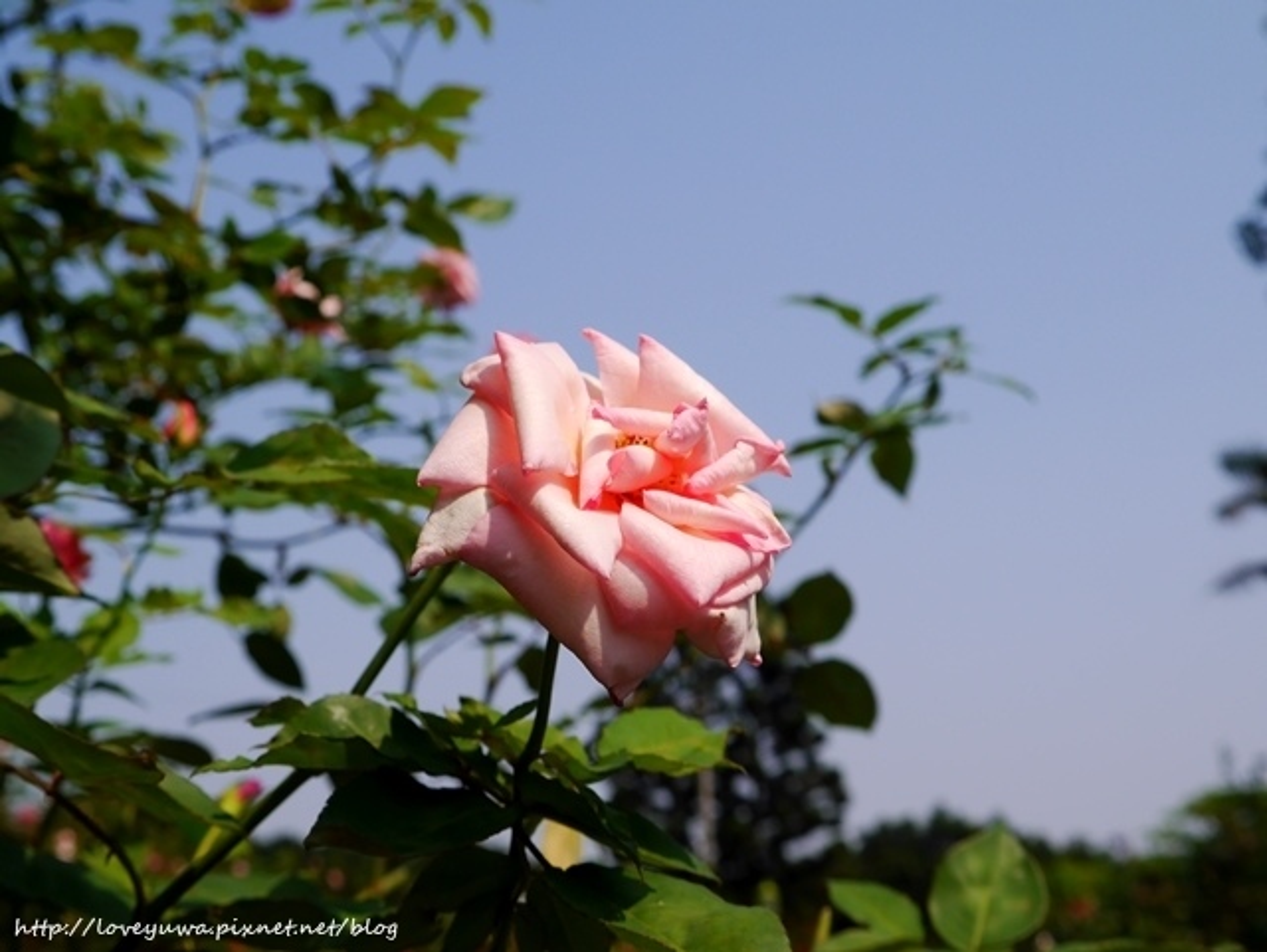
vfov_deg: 32.9
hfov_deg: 42.9
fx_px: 1612
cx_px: 634
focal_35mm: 44
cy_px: 476
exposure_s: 1/400
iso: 160
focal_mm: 22
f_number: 10
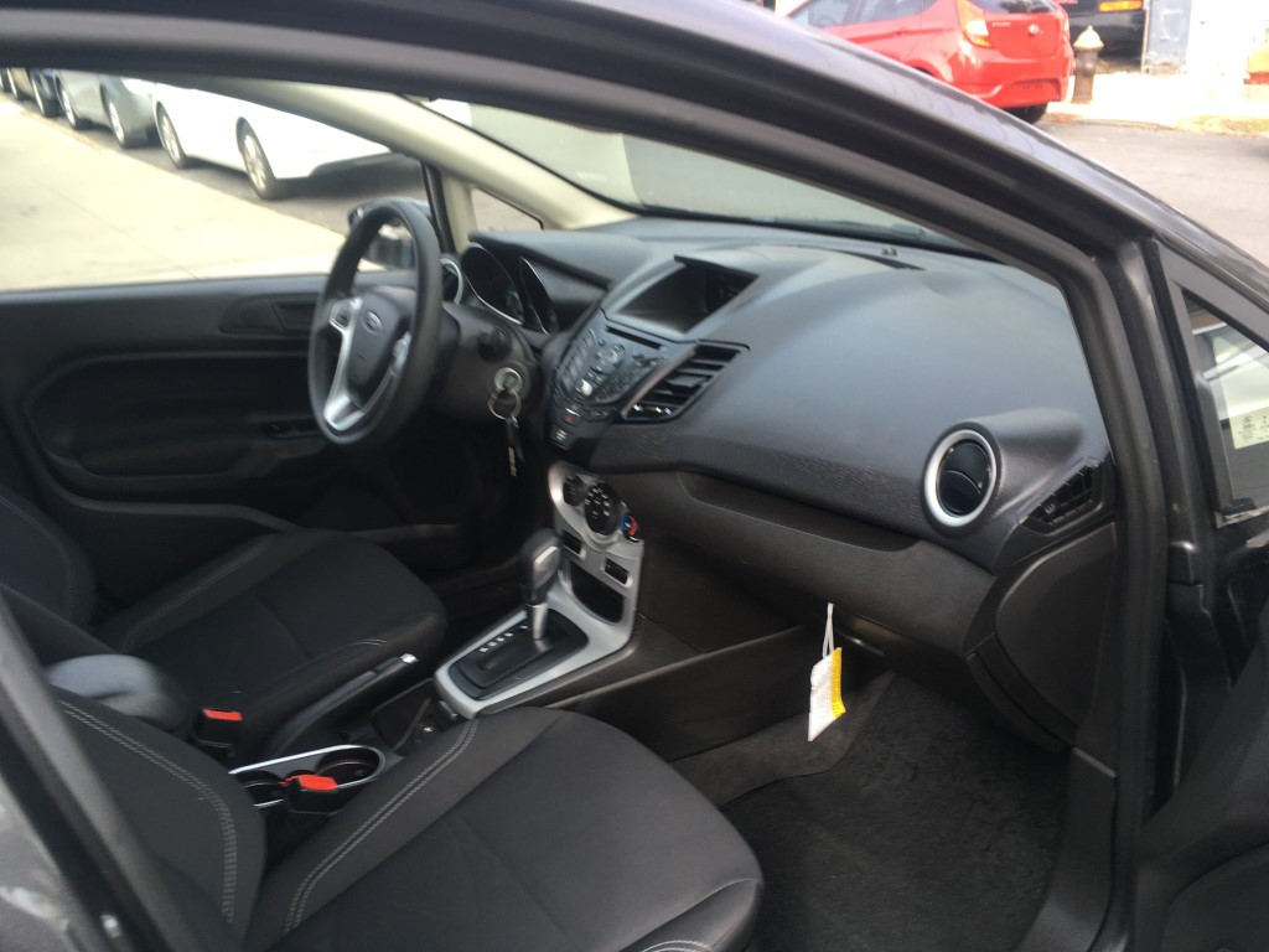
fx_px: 1063
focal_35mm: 29
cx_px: 634
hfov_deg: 61.7
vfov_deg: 48.2
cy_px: 476
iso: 25
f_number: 2.2
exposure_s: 1/132
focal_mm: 4.15
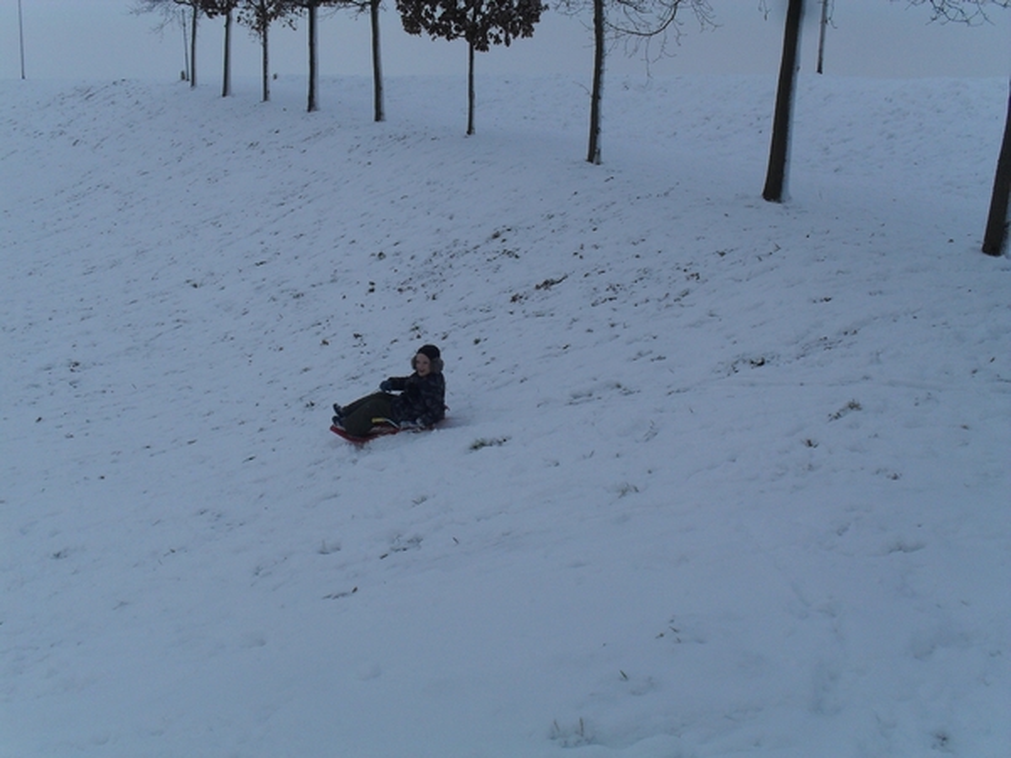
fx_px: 1022
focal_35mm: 35
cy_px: 379
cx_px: 506
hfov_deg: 52.6
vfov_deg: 40.7
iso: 100
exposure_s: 1/180
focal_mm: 6.3
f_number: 8.4
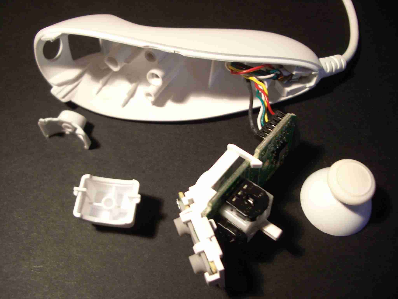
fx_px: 402
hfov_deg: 52.6
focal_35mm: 35
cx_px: 199
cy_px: 150
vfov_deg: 40.7
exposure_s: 1/15
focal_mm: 5.8
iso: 100
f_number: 2.6
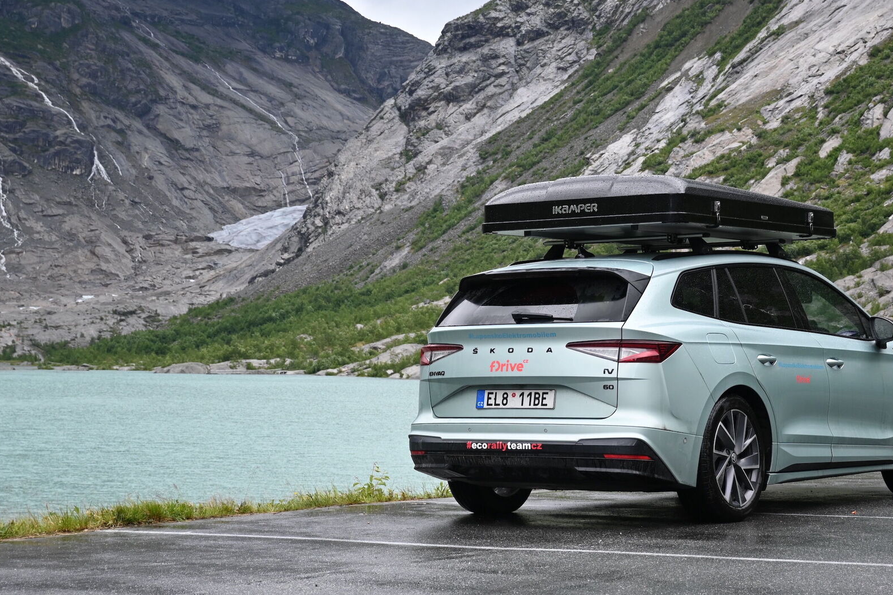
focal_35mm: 73
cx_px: 512
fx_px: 1811
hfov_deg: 27.7
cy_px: 318
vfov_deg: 18.7
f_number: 5.6
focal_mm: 40
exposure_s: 1/250
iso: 400
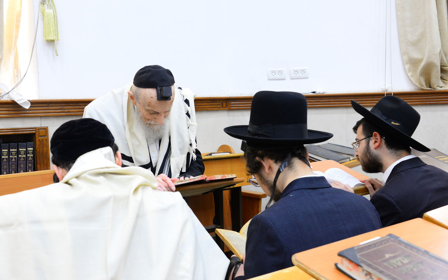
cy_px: 144
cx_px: 224
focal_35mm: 41
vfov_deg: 31.2
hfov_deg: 48.2
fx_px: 501
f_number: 5.6
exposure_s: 1/125
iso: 2500
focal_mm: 40
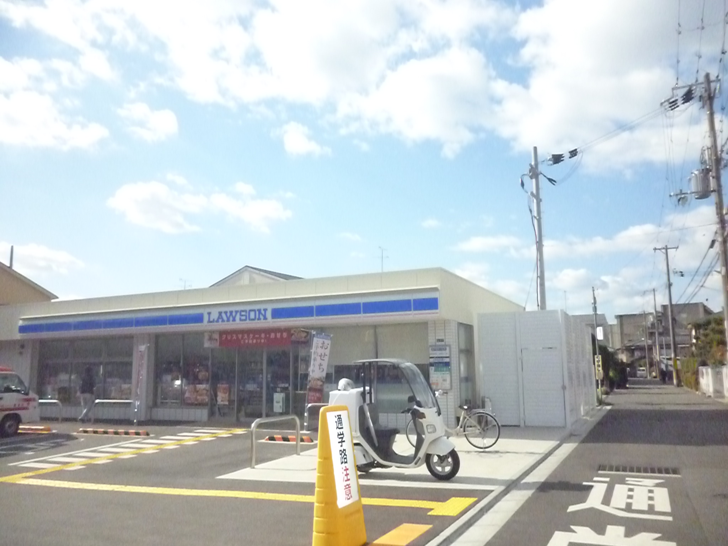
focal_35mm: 28
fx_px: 589
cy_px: 273
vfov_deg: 49.7
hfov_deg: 63.4
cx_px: 364
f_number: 9
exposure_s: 1/1600
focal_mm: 5
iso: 1600
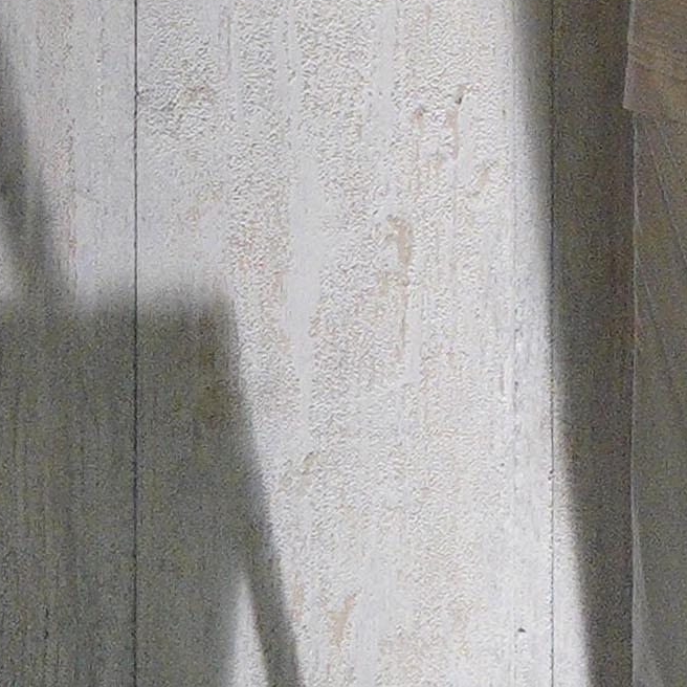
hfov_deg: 1.5
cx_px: 1024
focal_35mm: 1143
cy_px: -208
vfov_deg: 1.5
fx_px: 25664
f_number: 6.3
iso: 5000
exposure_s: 1/250
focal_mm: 147
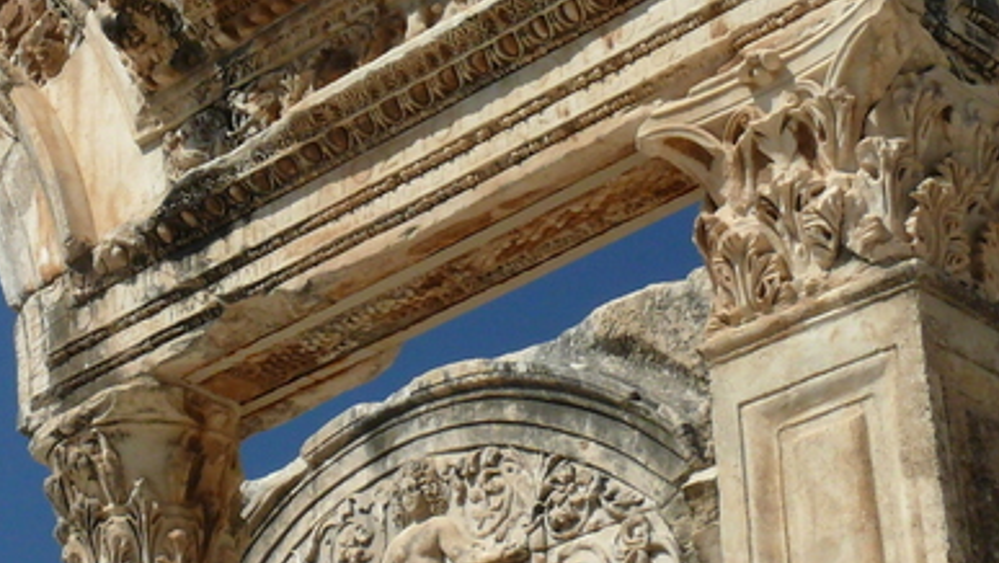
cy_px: 226
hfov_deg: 20.8
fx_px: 2676
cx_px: 142
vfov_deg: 12.0
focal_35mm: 101
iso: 100
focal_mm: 7.4
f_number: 5.6
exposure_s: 1/500
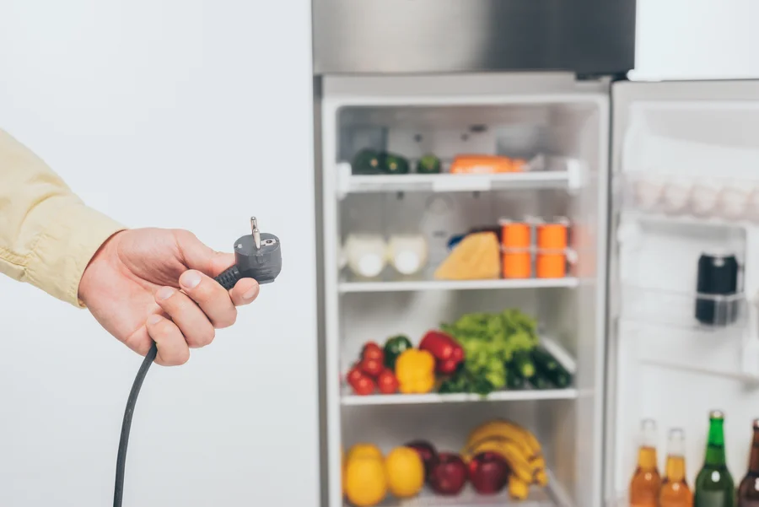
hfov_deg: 39.6
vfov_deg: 27.0
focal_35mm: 50
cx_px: 380
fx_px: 1055
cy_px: 254
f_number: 5
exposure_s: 1/160
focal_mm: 50
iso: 125
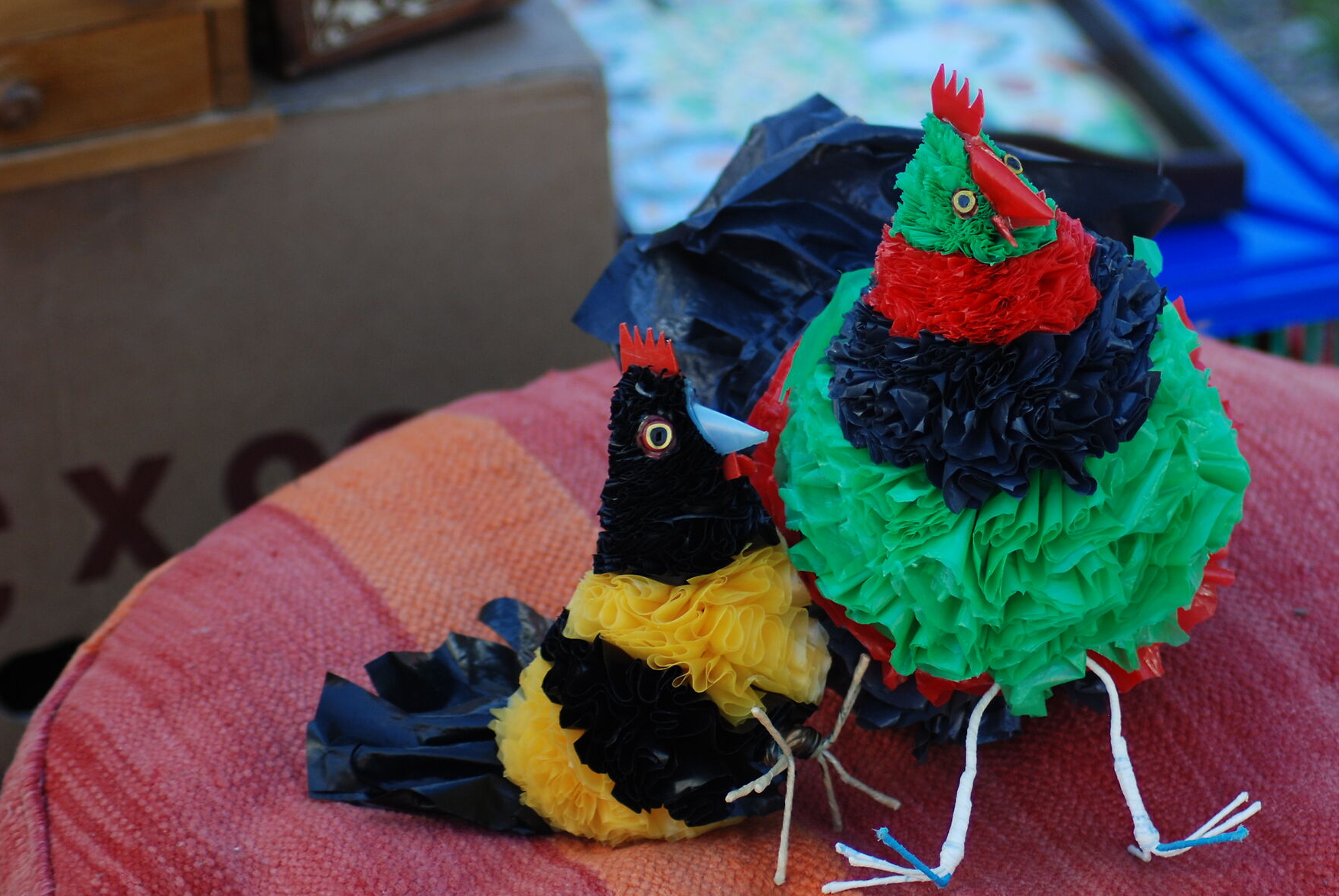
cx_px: 904
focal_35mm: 144
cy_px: 496
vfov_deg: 9.6
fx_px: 5363
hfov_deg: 14.2
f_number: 4
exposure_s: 1/160
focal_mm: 70
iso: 200
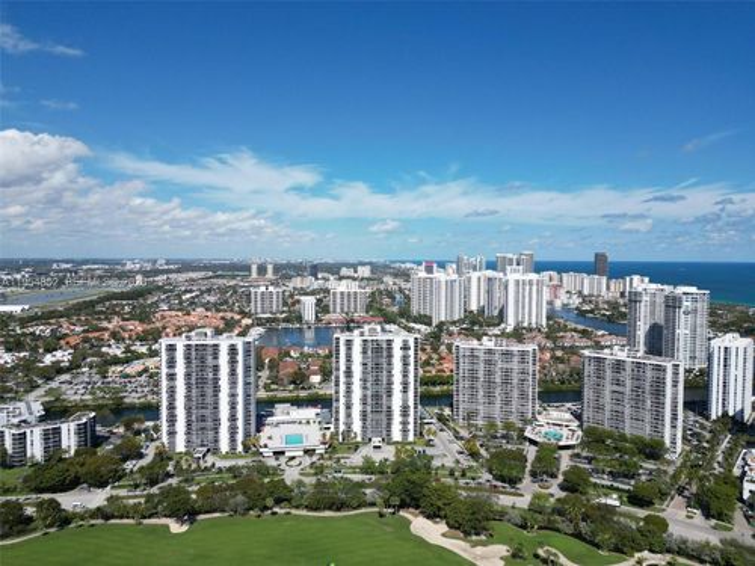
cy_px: 283
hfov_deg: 71.6
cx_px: 378
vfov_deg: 56.8
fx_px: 523
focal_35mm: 24
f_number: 1.7
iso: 140
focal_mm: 6.72
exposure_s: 1/5000
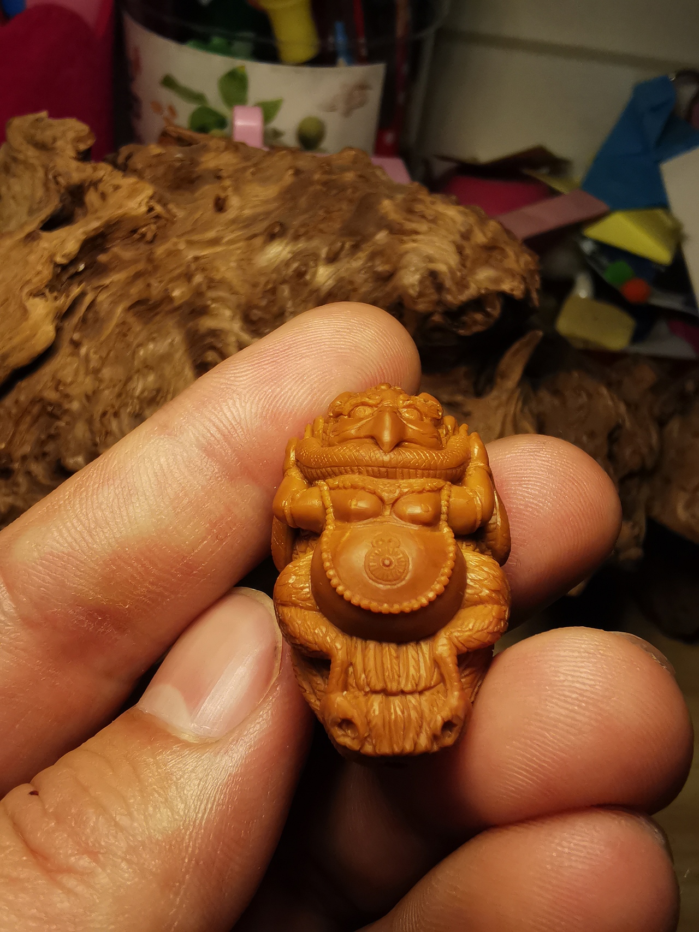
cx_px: 350
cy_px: 466
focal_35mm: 27
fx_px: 727
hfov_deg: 51.3
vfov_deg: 65.3
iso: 80
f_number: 2.2
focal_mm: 2.26
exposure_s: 1/100
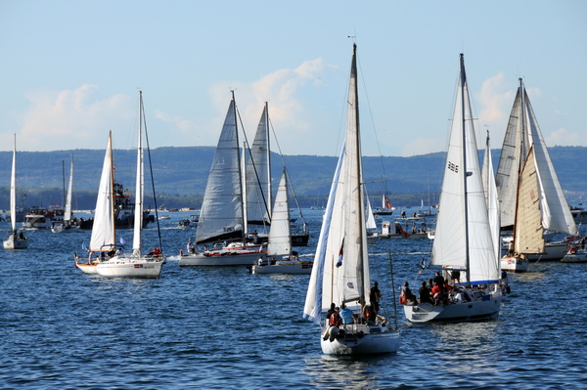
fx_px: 4154
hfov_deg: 8.1
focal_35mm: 255
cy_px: 195
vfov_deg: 5.4
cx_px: 294
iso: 200
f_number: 11
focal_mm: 170
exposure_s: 1/500
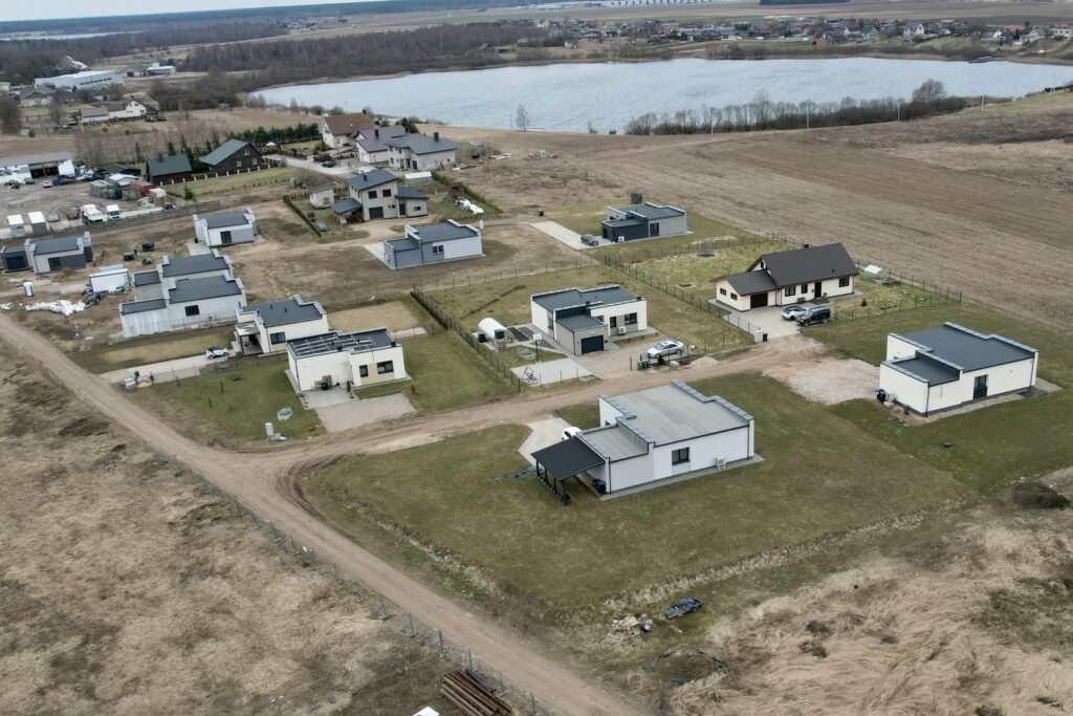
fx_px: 656
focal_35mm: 22
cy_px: 358
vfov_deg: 57.2
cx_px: 536
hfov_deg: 78.6
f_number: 2.8
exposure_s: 1/320
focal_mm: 8.38
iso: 130
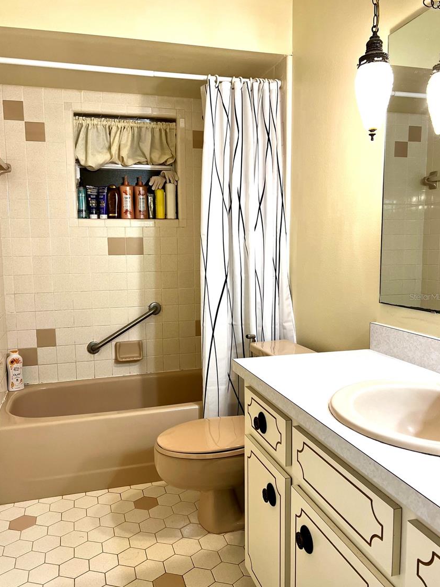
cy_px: 297
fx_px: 474
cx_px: 210
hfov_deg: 49.7
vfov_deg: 63.4
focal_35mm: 28
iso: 80
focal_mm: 5.7
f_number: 1.5
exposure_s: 1/60
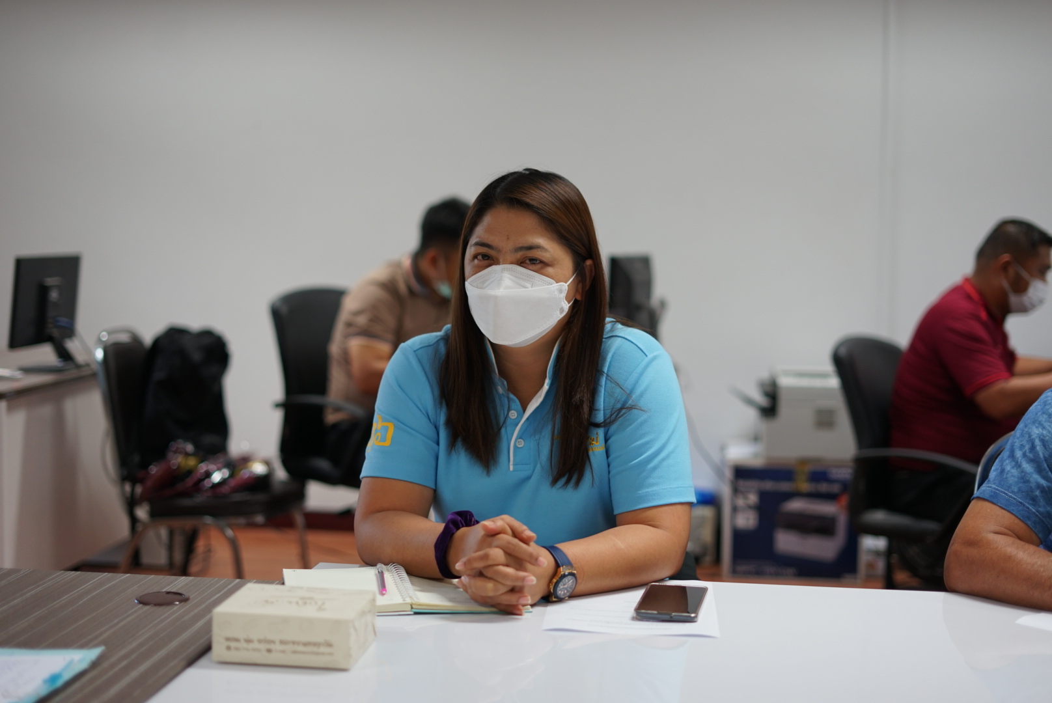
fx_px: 1462
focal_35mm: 50
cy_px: 352
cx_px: 526
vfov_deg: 27.0
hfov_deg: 39.6
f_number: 2
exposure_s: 1/125
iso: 400
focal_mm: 50
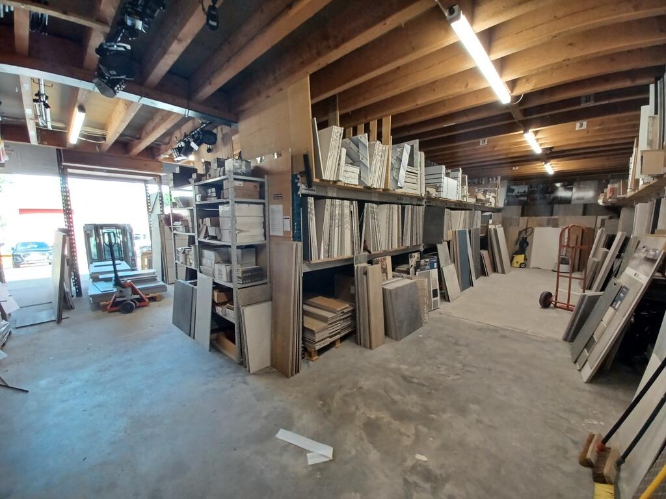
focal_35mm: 13
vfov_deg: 89.9
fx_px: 250
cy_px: 250
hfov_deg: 106.2
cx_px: 333
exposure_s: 1/50
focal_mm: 1.42
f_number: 2.2
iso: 80
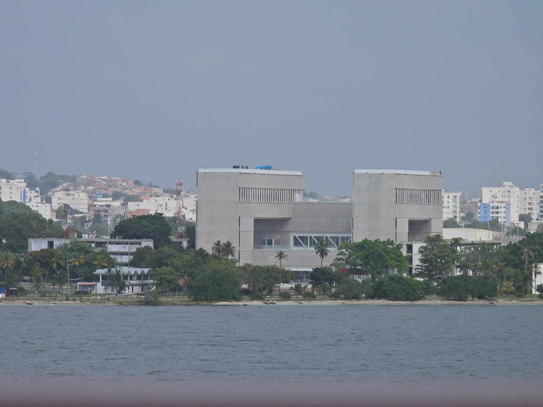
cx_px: 272
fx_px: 3765
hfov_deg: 8.2
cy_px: 204
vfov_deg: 6.2
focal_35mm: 240
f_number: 4.5
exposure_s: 1/1600
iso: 100
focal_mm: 42.8
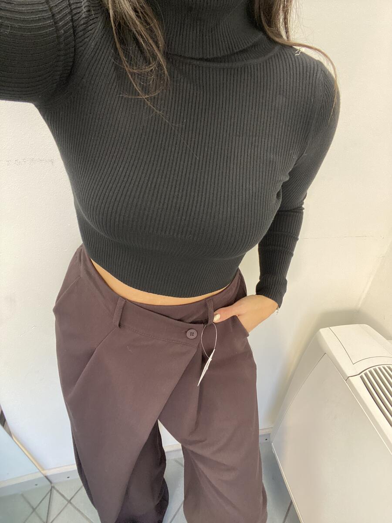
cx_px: 196
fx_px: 347
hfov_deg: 58.9
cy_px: 262
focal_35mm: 23
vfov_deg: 73.9
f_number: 2.2
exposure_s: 1/50
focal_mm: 2.71
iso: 320
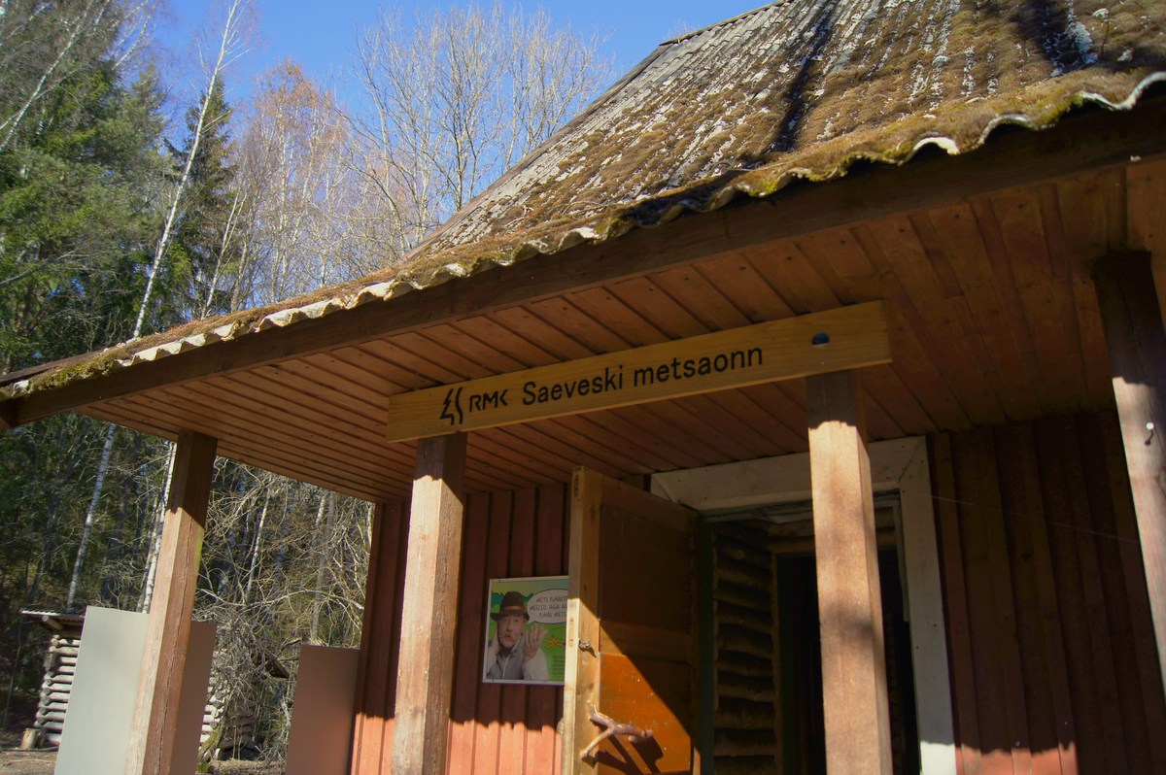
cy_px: 388
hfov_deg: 67.4
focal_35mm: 27
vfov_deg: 47.9
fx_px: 874
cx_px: 583
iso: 100
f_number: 3.5
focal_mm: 18
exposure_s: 1/500
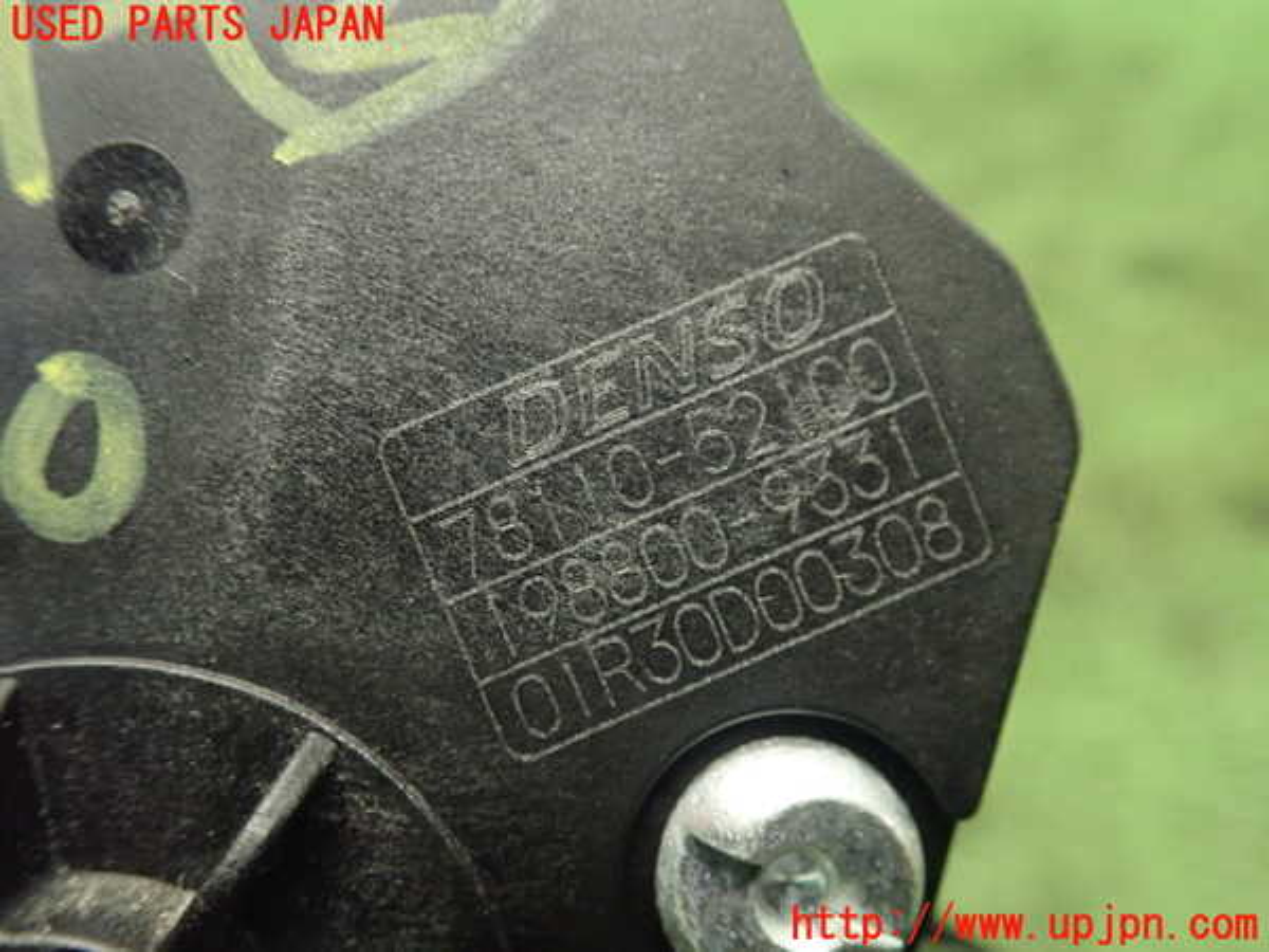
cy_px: 476
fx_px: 1100
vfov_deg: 46.8
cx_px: 634
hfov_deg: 60.0
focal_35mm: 30
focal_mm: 5.5
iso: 800
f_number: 2.3
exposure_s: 1/60
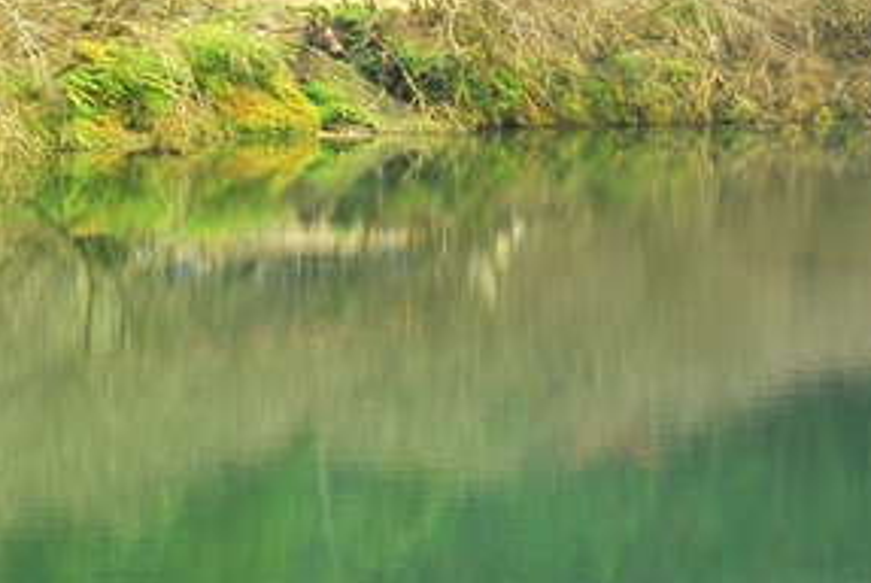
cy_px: -82
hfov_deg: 14.6
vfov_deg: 9.8
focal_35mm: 139
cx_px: 716
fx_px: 3366
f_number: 7.1
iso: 400
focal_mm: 38
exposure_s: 1/40
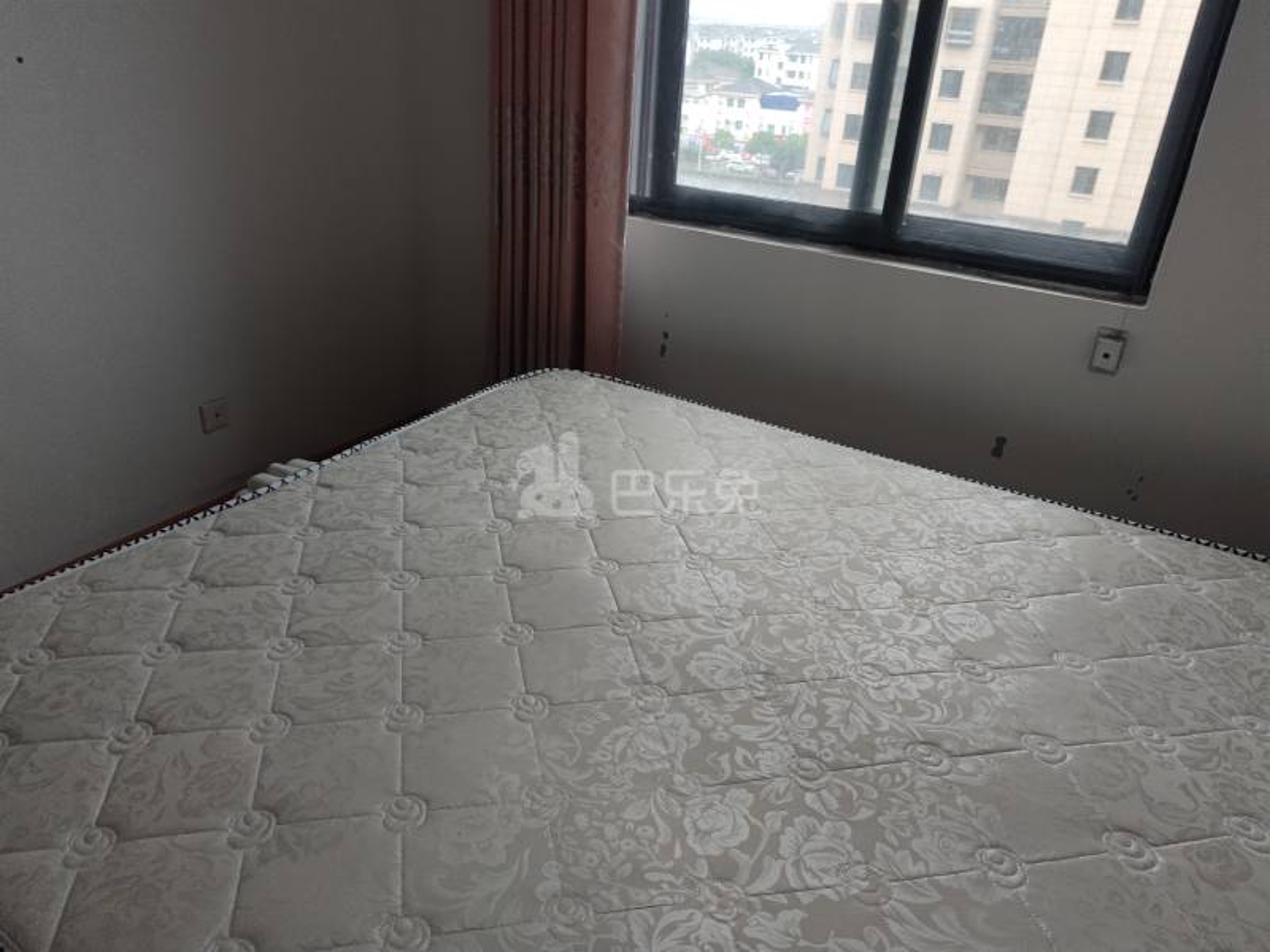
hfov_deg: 71.6
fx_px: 881
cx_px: 635
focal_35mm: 24
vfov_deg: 56.8
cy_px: 476
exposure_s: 1/100
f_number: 1.85
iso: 193
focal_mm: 6.78
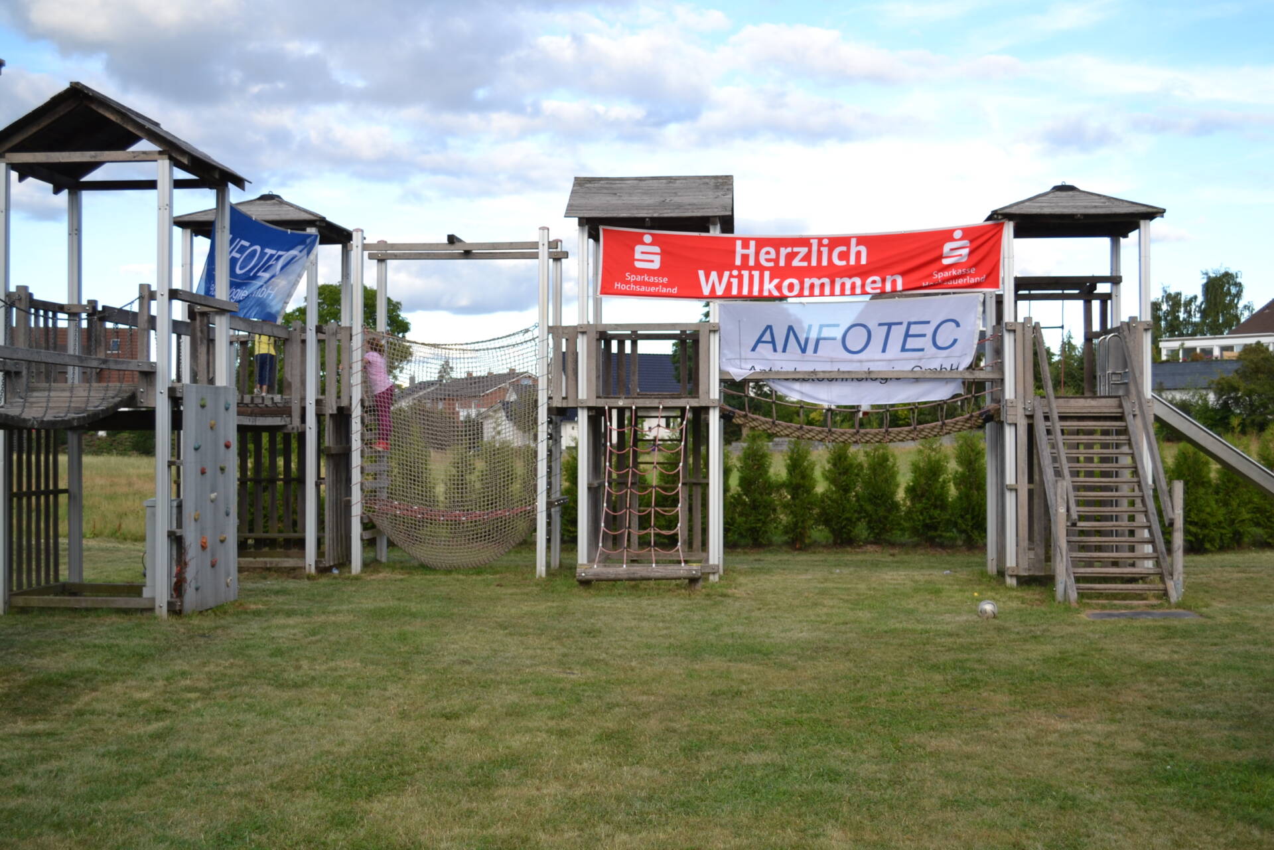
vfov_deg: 31.9
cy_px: 425
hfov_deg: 46.4
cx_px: 637
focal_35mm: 42
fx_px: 1486
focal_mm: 28
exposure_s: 1/200
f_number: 5
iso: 100
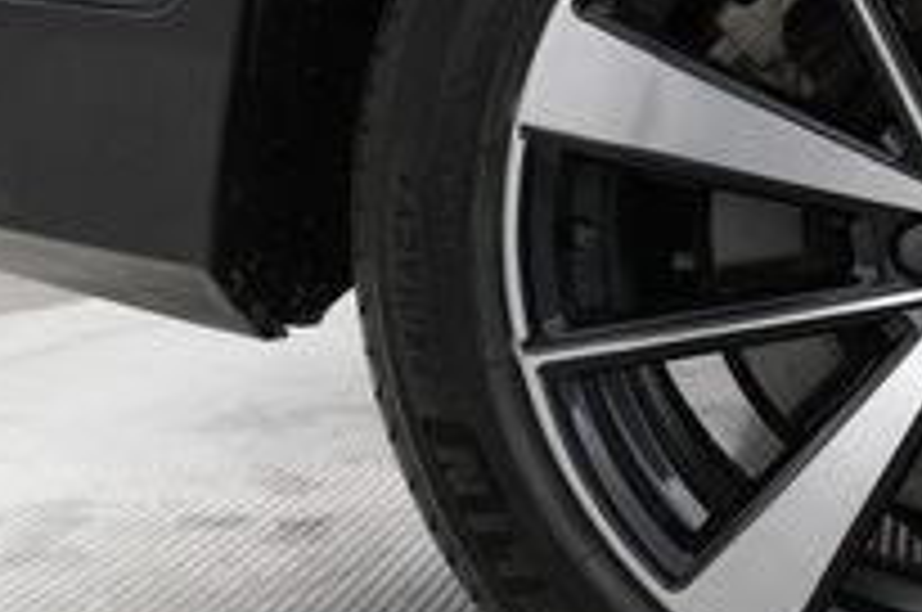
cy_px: 198
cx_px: 980
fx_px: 1918
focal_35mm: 75
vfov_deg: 18.1
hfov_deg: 25.3
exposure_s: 1/125
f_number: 4.5
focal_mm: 24
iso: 4000
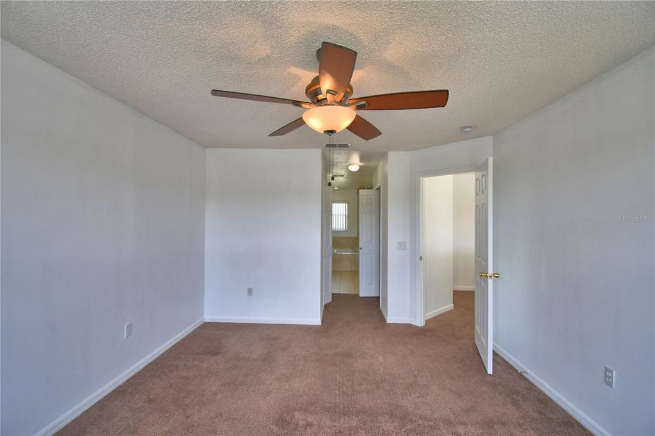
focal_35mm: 15
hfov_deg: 100.4
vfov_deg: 77.3
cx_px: 328
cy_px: 218
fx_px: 273
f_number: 4.5
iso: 200
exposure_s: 1/200
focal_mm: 10
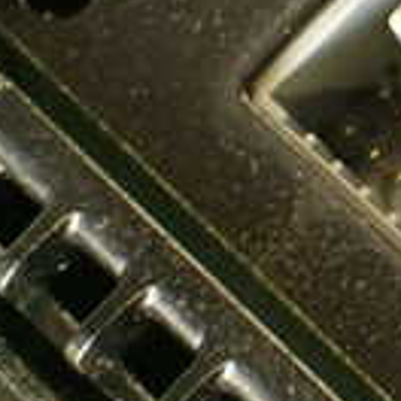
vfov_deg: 12.0
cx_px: 602
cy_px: 207
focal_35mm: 145
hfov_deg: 11.5
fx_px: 1900
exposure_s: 1/40
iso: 320
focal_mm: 6.37
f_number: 2.5
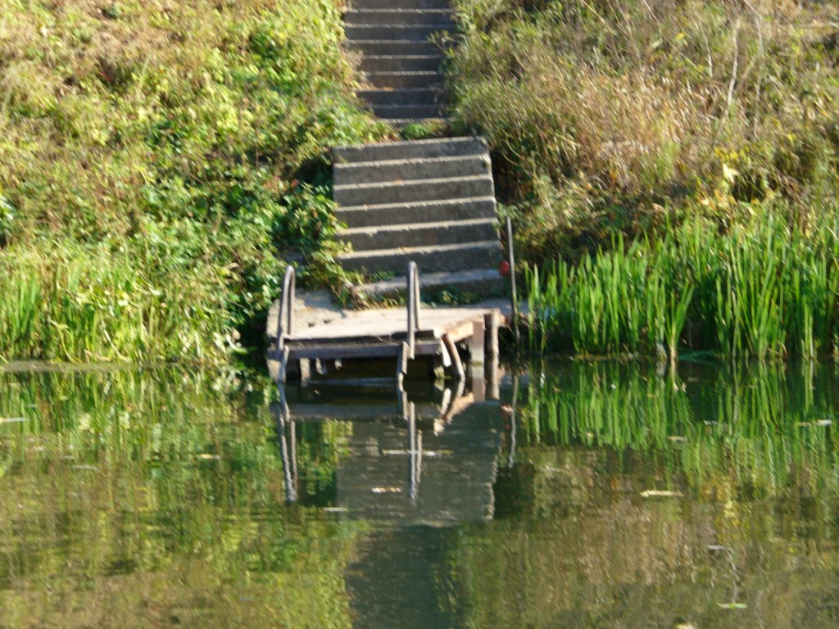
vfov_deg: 12.6
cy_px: 314
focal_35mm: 118
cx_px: 420
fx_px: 2860
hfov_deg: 16.7
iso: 80
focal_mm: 19.4
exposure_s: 1/250
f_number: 3.7
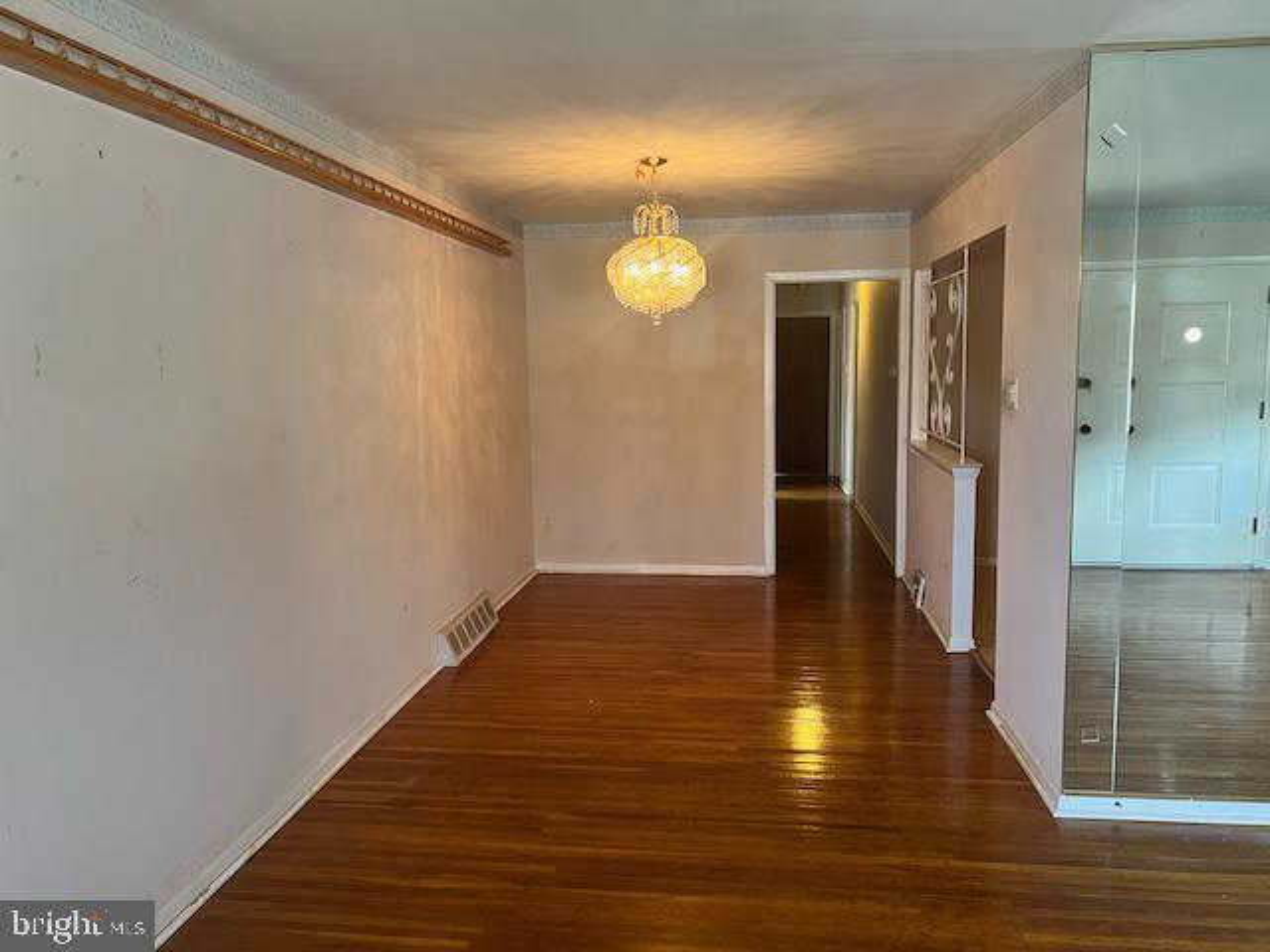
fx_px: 954
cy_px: 476
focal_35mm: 26
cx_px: 635
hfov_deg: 67.3
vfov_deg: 53.1
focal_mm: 5.7
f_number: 1.5
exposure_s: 1/60
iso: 125
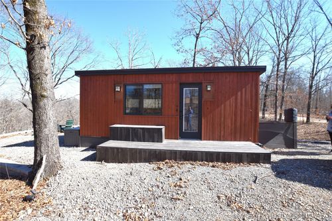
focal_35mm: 15
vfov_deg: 77.3
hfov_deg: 100.4
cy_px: 110
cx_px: 166
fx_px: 138
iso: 200
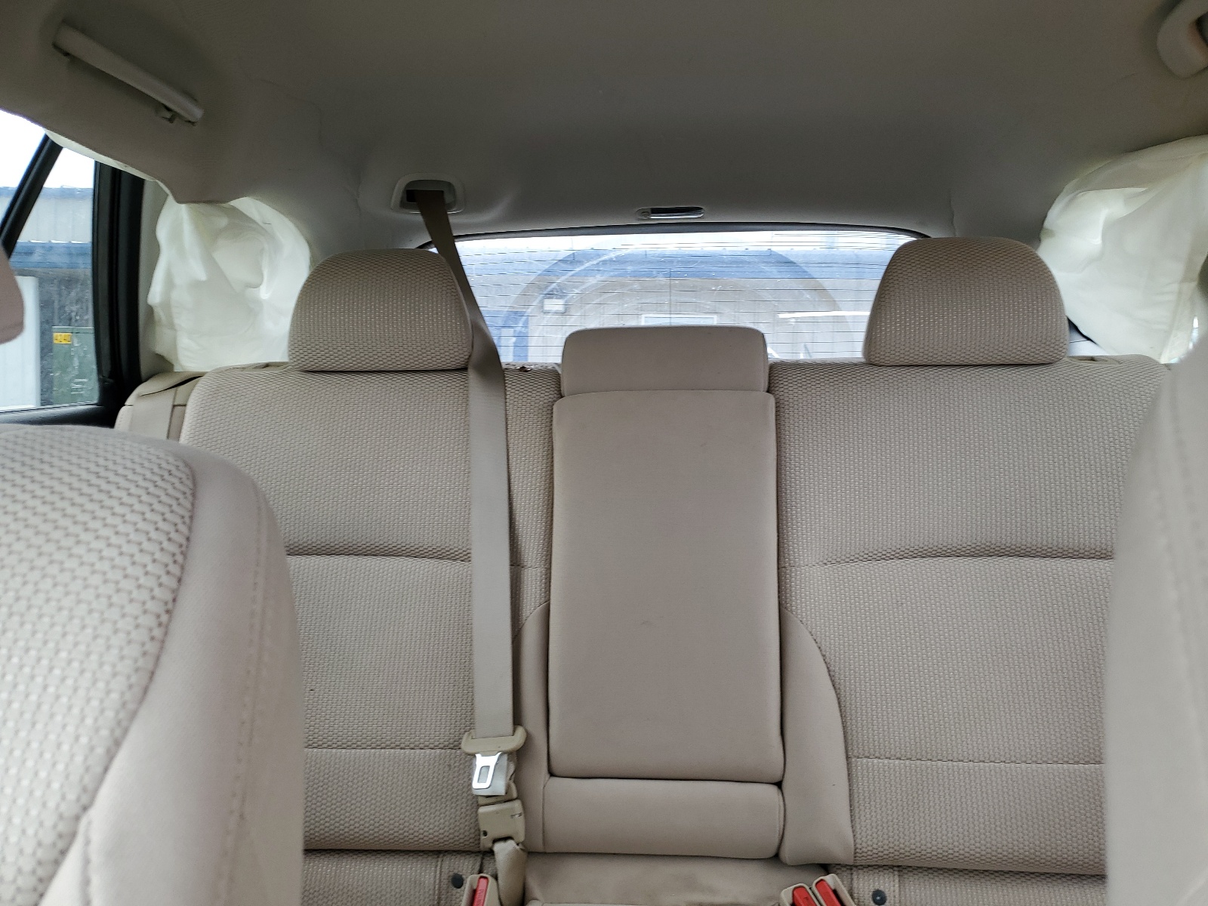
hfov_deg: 67.3
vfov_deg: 53.1
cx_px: 604
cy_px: 453
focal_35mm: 26
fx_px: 907
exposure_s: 1/147
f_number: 1.5
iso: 50
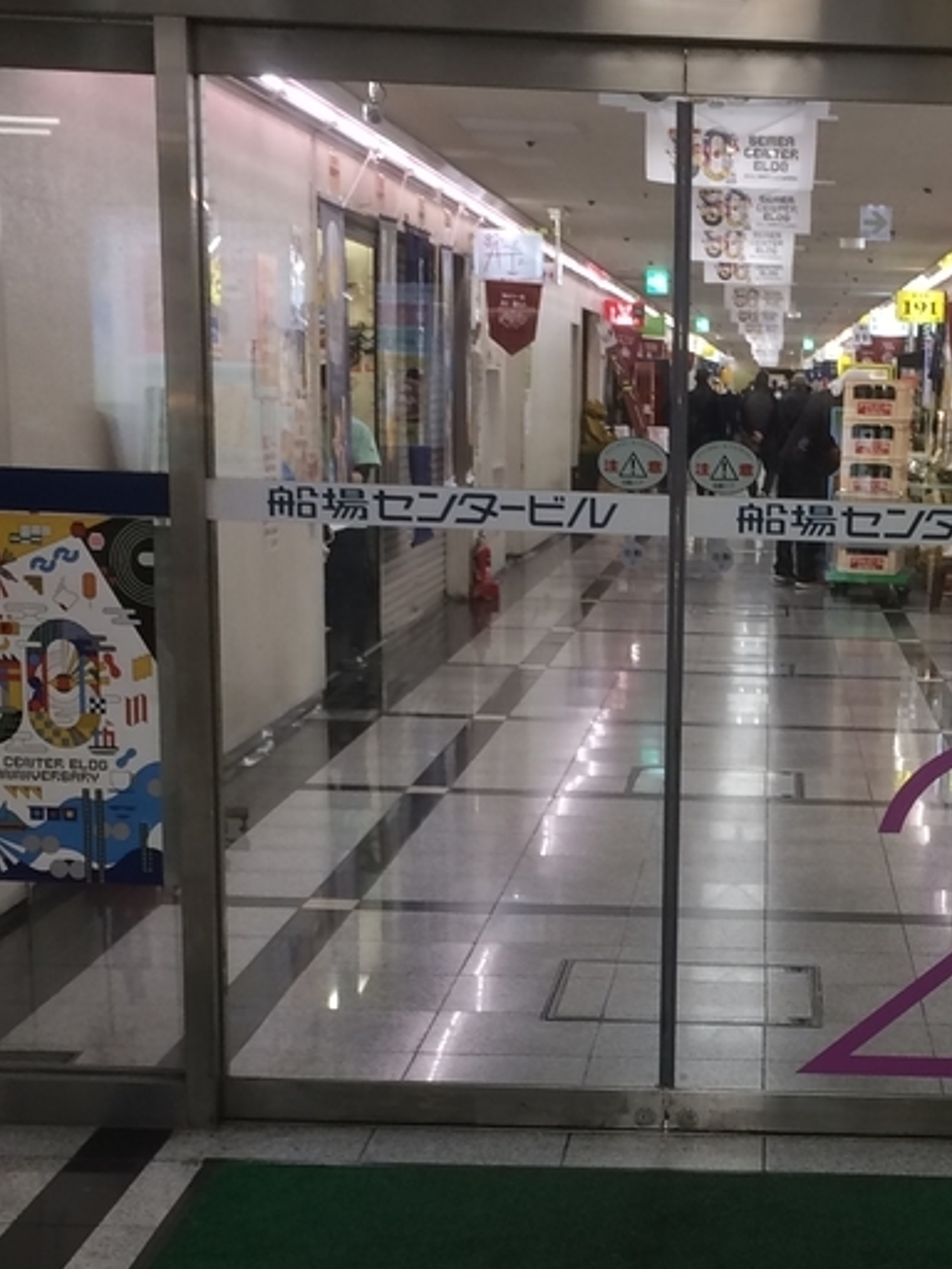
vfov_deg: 28.0
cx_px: 803
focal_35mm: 68
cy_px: 1001
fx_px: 2493
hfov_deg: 21.3
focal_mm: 4.15
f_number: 2.2
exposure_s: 1/30
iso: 40
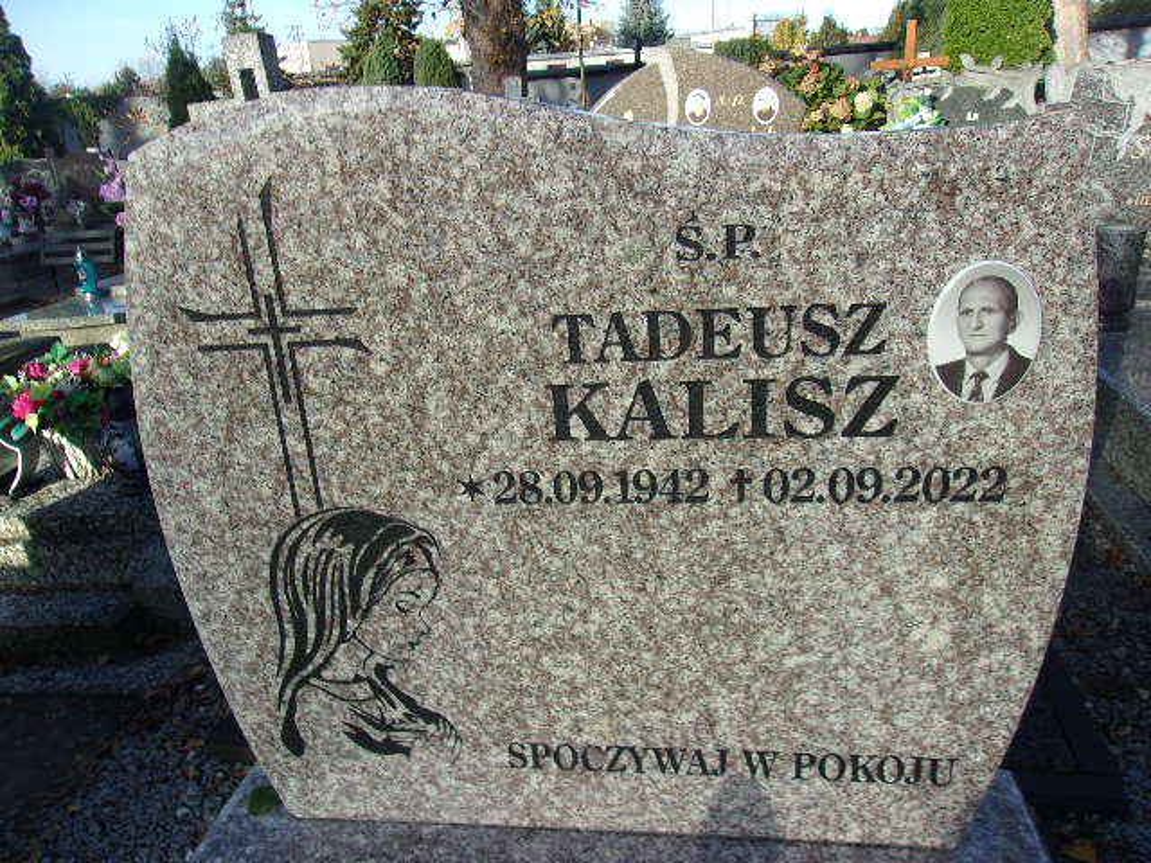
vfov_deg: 51.4
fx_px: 898
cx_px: 576
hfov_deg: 65.3
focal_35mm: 27
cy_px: 432
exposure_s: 1/38
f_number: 10.4
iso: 80
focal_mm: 4.9
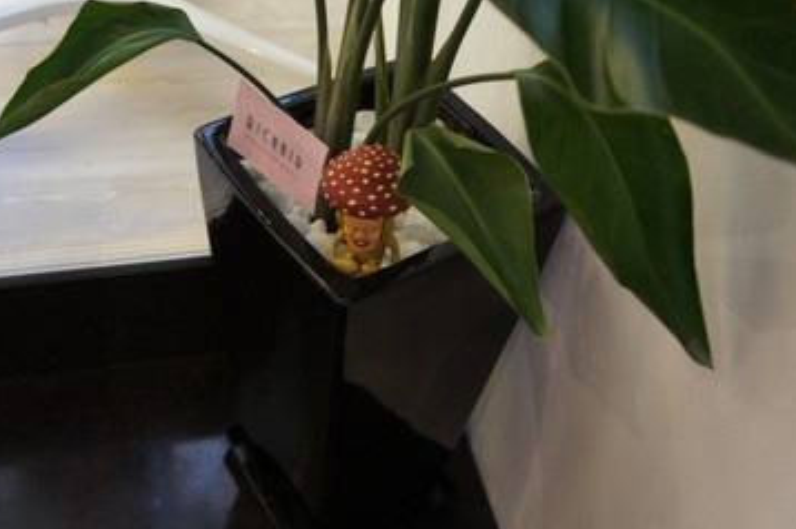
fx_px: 1073
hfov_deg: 40.7
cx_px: 365
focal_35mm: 49
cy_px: 256
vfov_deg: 27.7
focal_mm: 29
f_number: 4
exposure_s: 1/40
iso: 1600
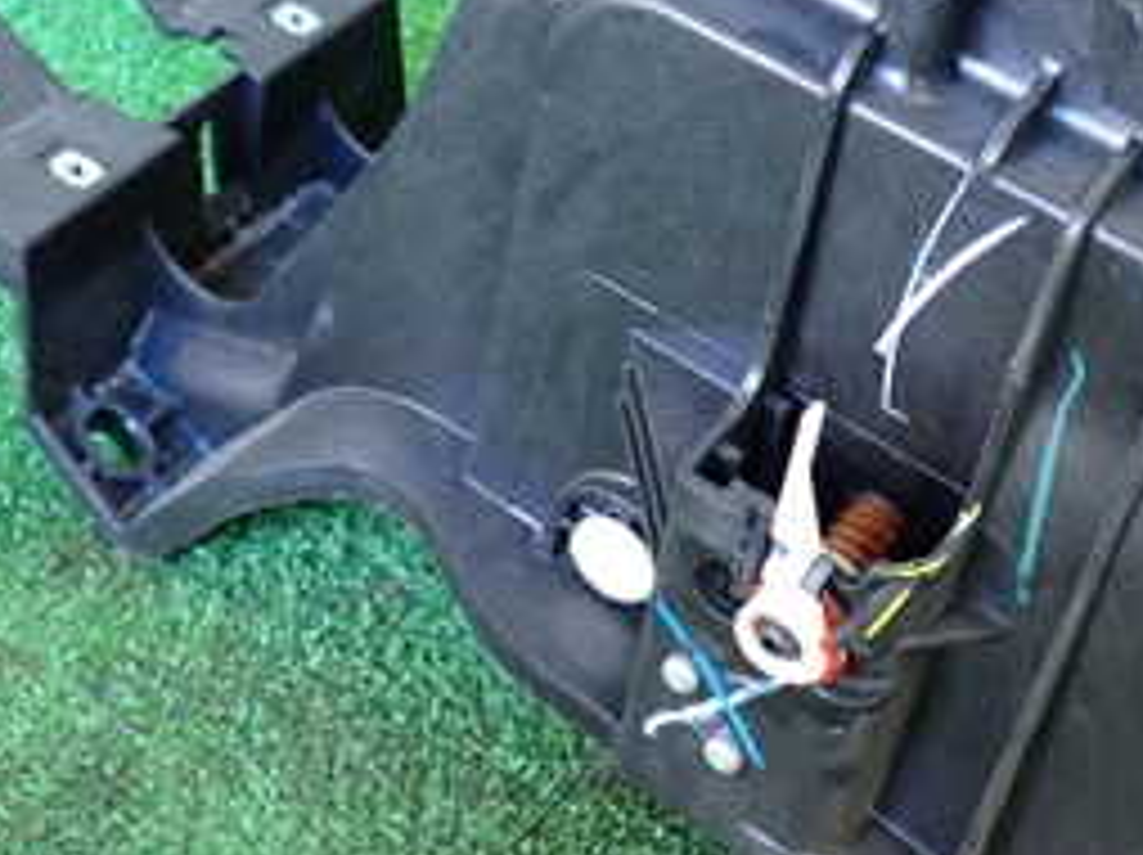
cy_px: 198
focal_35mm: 71
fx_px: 2342
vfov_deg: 20.5
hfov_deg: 27.4
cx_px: 675
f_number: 2.3
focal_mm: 5.4
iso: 320
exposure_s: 1/30
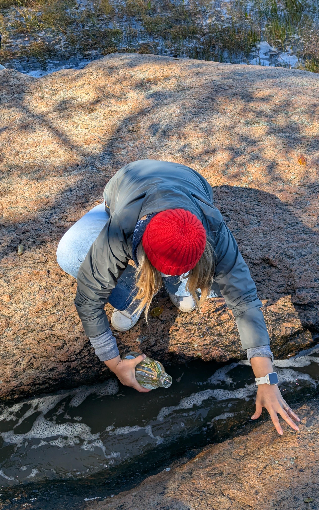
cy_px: 255
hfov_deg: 25.3
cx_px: 175
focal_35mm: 51
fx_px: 709
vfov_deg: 39.6
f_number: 1.85
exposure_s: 1/730
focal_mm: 6.81
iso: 45
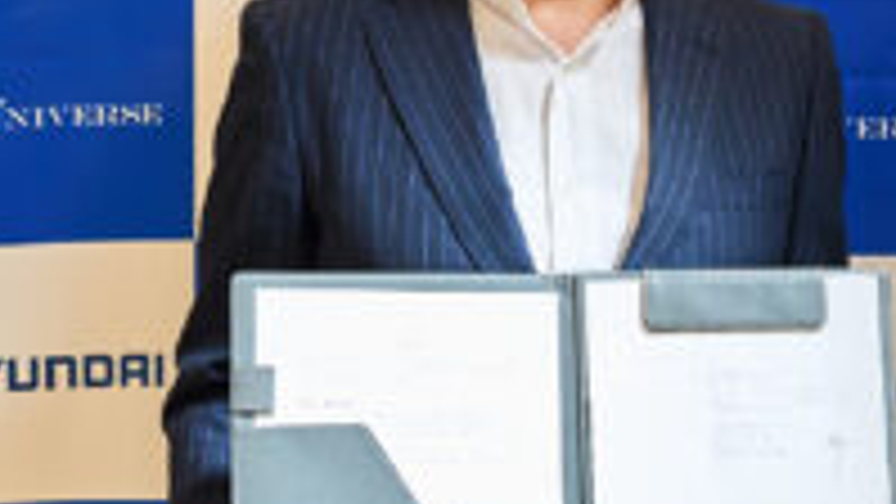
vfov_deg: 9.4
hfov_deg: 16.2
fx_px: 3076
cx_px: 919
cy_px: 248
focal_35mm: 129
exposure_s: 1/400
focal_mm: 35.4
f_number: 4
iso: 1600
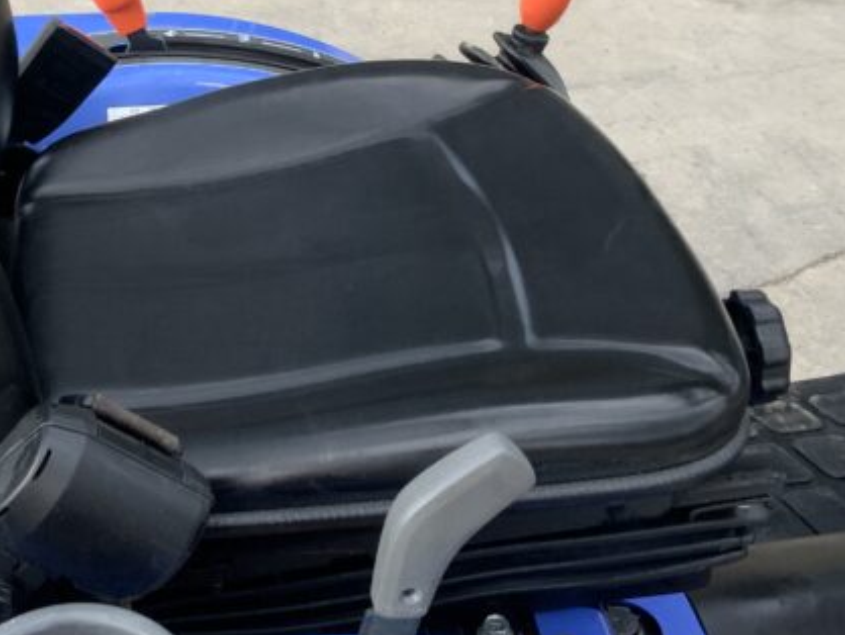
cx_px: 317
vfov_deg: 20.4
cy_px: 89
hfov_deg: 27.3
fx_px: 1734
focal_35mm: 71
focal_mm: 3
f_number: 1.8
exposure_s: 1/280
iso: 16
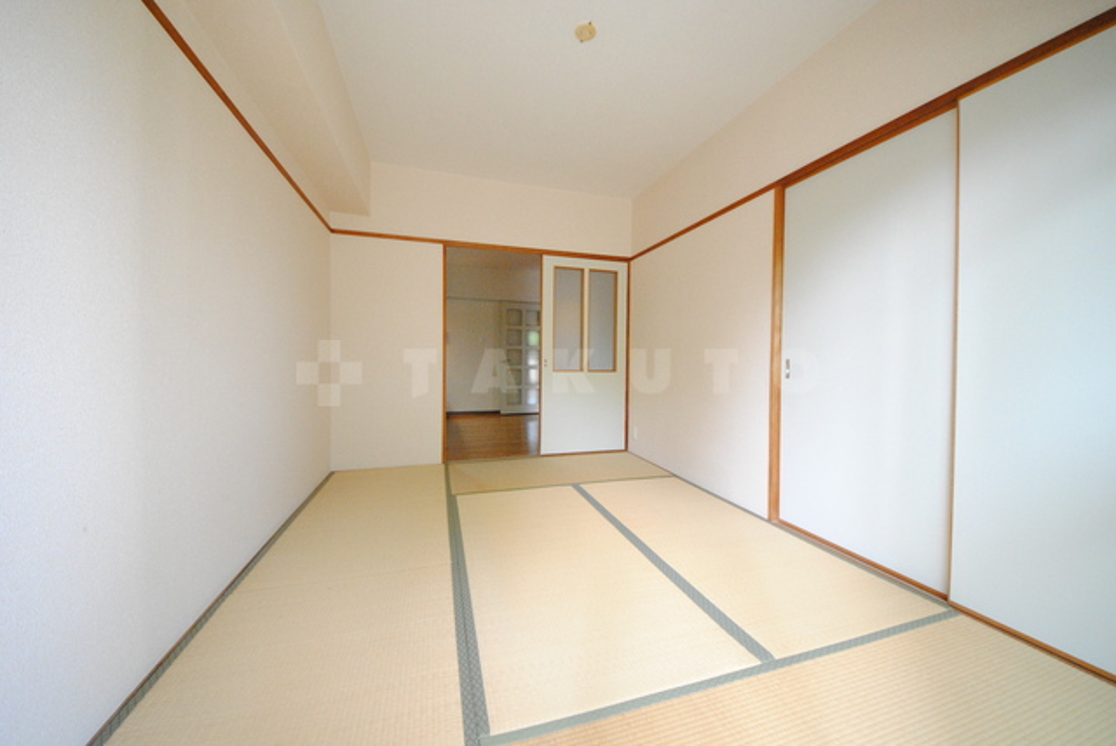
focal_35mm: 12
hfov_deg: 112.6
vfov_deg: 90.1
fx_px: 372
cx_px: 558
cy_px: 373
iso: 1600
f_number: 4.5
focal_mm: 8
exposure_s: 1/60
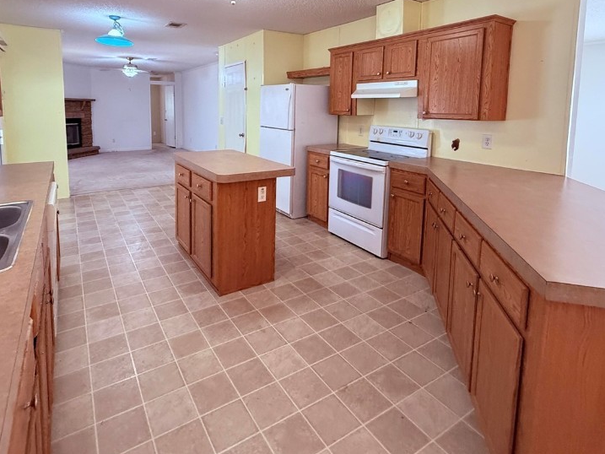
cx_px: 269
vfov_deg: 63.7
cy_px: 138
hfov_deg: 81.4
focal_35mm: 20
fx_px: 350
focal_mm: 2.22
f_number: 2.2
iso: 640
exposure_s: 1/120
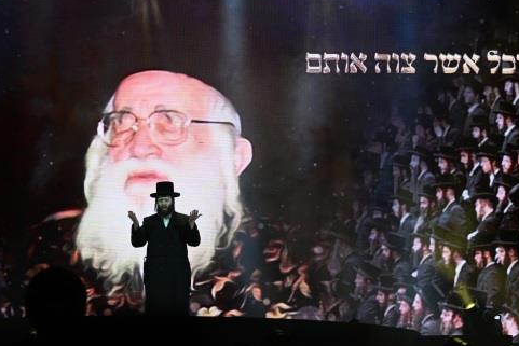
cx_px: 185
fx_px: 2149
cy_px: 270
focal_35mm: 149
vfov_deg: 9.2
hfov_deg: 13.8
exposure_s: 1/125
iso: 320
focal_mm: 70
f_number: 2.8
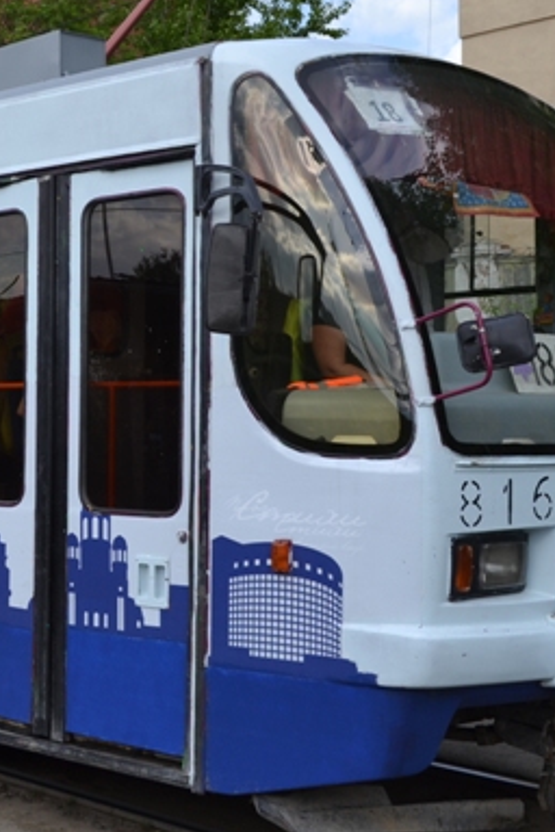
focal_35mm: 60
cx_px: 33
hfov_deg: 22.0
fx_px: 1387
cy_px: 364
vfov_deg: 33.4
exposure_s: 1/200
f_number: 7.1
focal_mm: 20
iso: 100
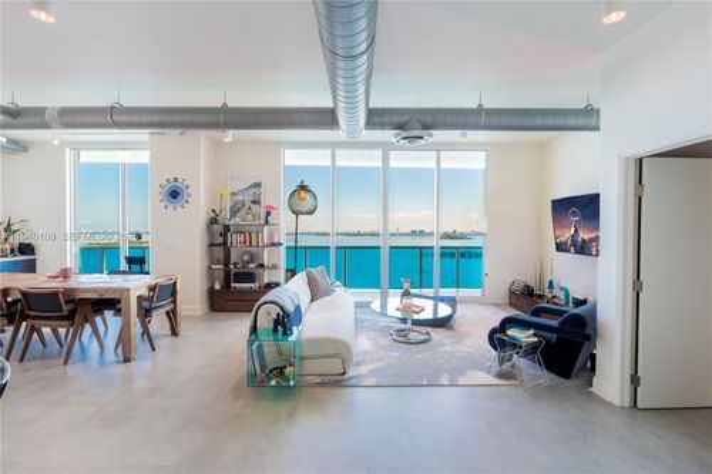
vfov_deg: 72.0
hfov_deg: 95.0
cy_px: 237
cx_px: 356
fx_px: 326
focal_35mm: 16
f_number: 7.1
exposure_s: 1/20
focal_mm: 11
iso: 320
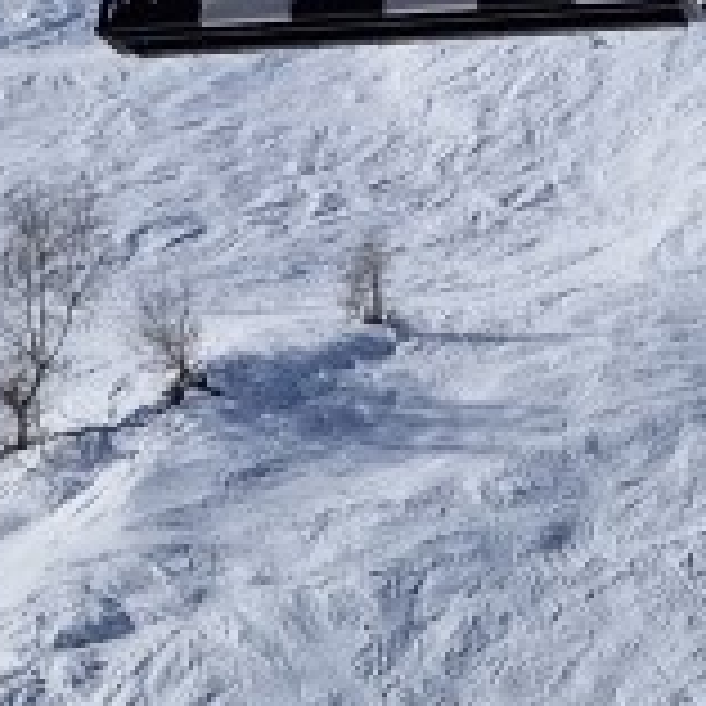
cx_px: 508
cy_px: -387
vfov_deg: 12.4
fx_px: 3069
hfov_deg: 13.1
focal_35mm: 133
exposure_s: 1/5392
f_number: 1.8
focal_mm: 5.4
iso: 50
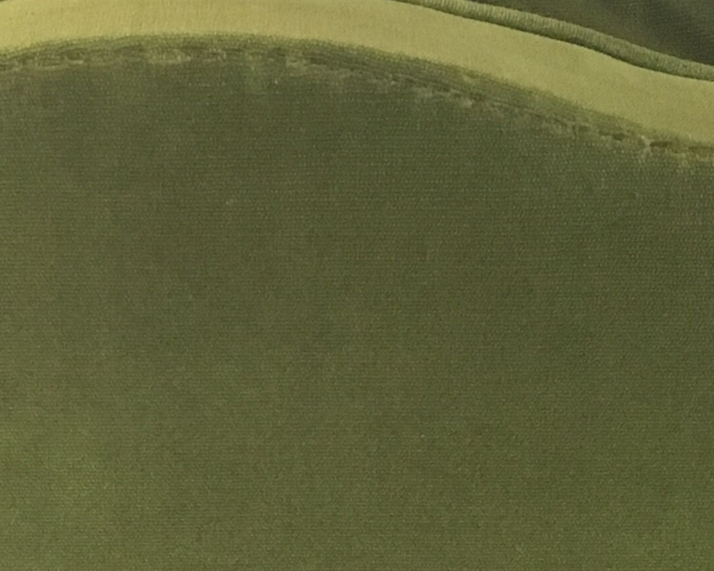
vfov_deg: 13.8
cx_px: 184
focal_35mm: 106
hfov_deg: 18.0
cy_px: 808
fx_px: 2239
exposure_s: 1/25
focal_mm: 4.15
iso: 200
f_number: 2.2
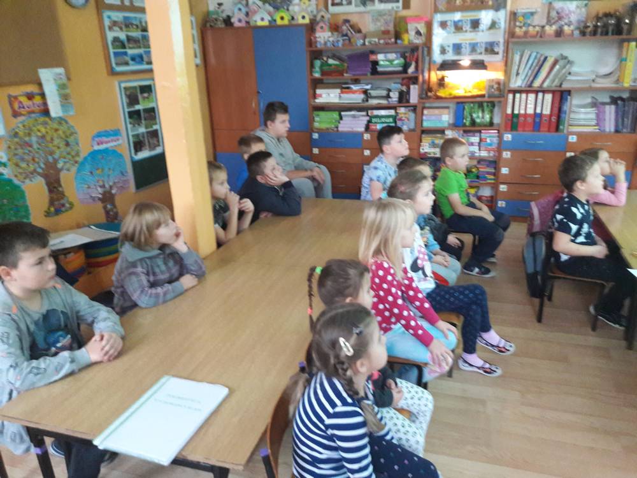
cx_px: 318
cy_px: 239
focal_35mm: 28
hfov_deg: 63.4
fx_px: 515
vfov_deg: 49.7
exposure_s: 1/17
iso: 400
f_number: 1.9
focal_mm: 3.7
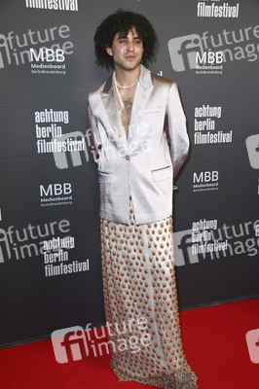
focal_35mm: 40
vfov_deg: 48.5
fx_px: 432
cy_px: 194
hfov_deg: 33.3
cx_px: 130
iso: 1600
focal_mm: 40
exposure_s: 1/250
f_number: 6.3
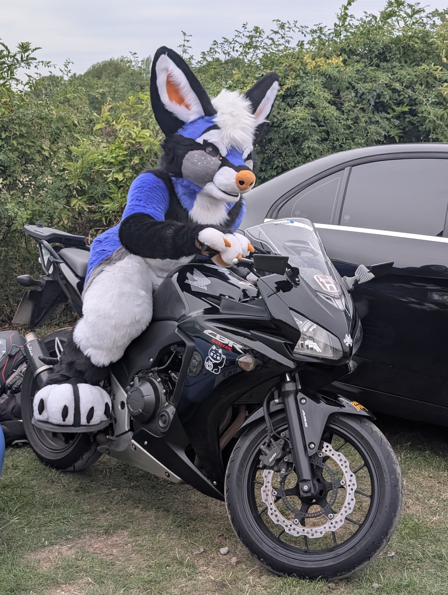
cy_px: 298
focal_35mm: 49
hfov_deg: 29.7
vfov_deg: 38.9
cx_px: 224
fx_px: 843
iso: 394
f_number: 1.68
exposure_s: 1/1079
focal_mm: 6.9
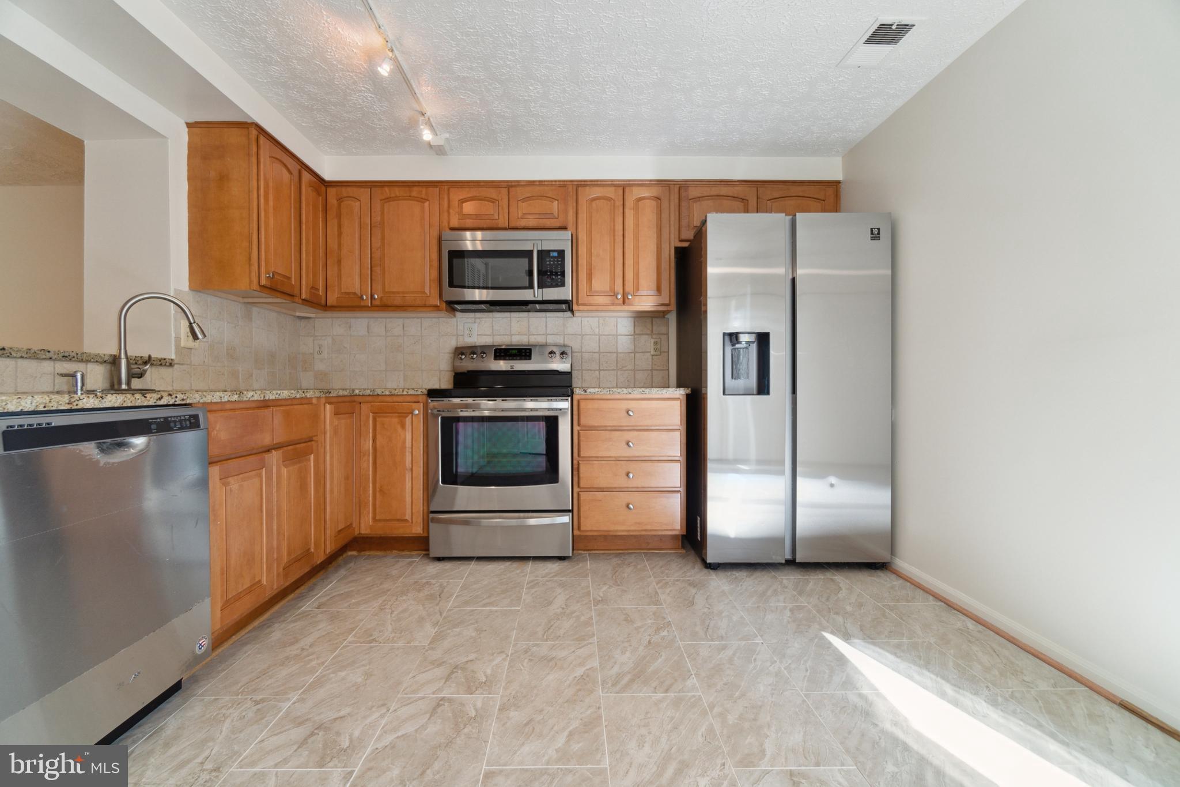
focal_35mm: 15
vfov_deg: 77.3
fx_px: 492
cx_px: 590
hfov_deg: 100.4
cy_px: 394
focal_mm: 10
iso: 100
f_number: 4.5
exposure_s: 1/13
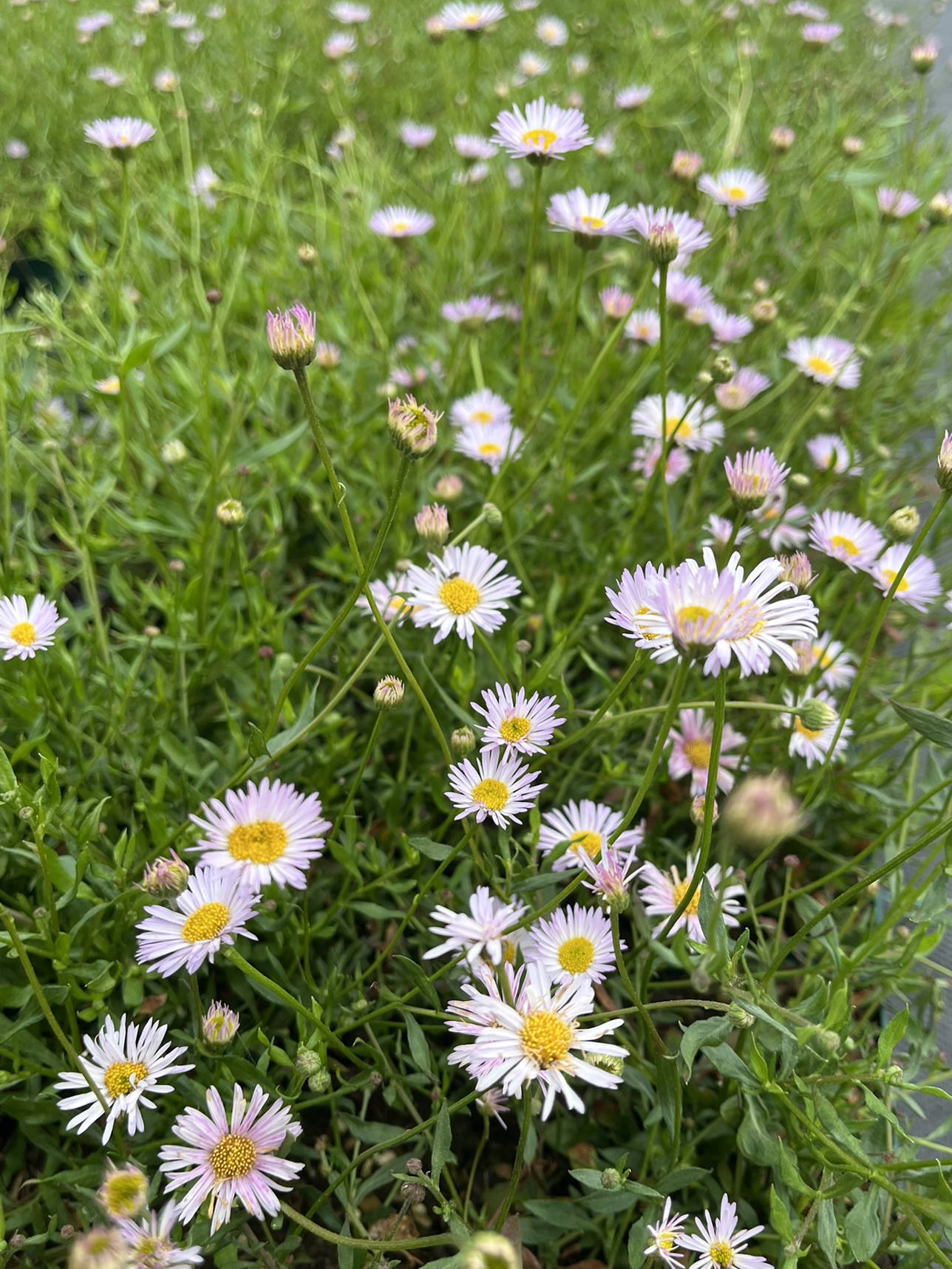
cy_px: 673
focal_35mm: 31
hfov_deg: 45.4
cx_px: 526
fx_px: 1137
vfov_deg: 58.3
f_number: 1.6
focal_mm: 5.1
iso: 32
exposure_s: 1/140
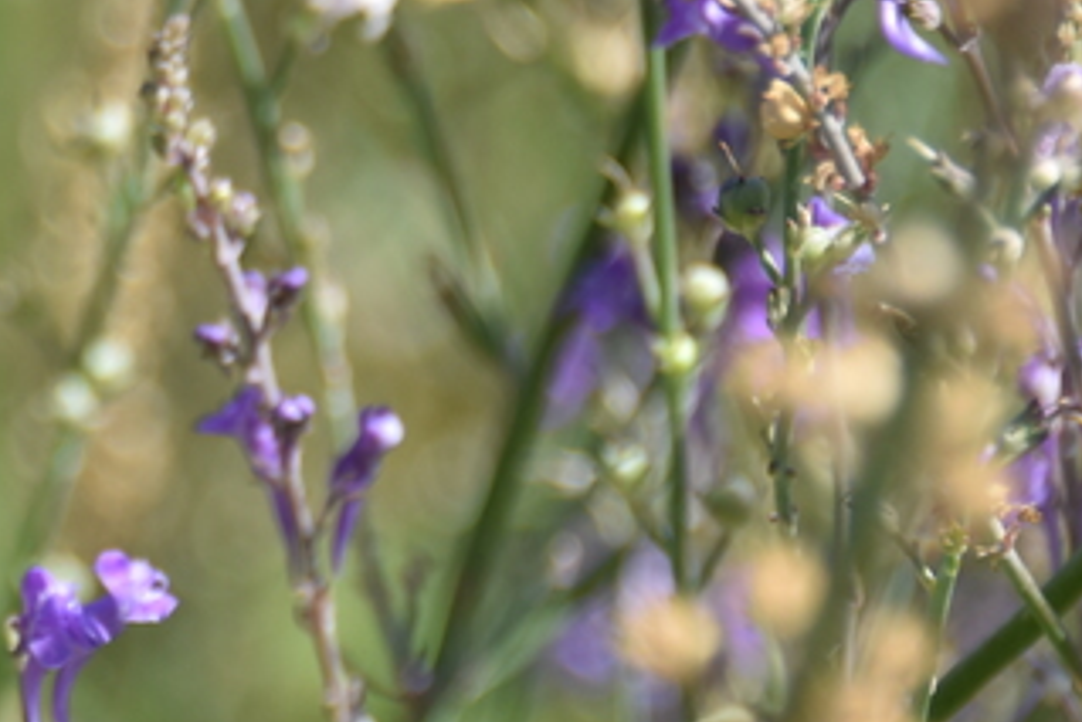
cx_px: -81
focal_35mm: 1205
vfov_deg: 1.1
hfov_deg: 1.7
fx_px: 36232
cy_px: 376
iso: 180
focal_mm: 300
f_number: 5.6
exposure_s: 1/640
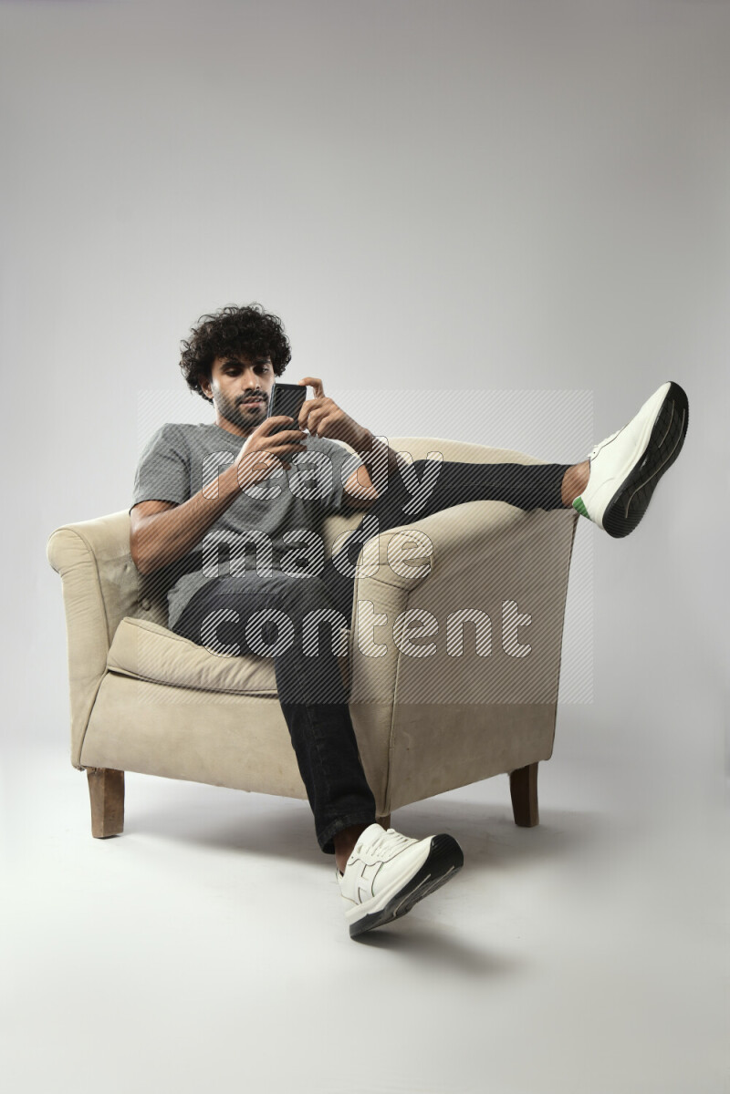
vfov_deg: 55.8
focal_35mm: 34
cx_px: 365
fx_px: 1034
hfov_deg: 38.9
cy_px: 547
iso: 400
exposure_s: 1/125
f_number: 5.6
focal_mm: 34
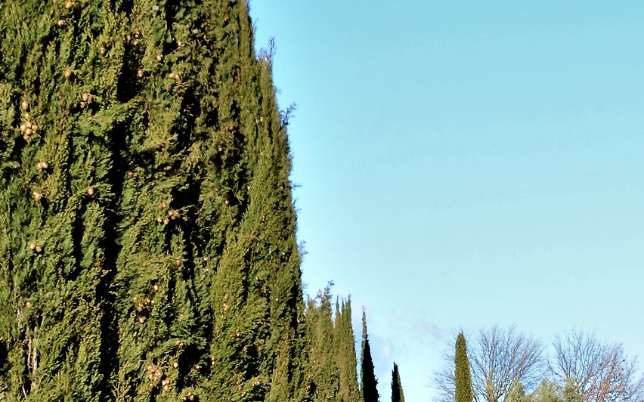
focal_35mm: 236
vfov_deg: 5.4
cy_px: 821
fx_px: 4149
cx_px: 477
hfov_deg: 8.9
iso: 400
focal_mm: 55
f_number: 10
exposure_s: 1/400
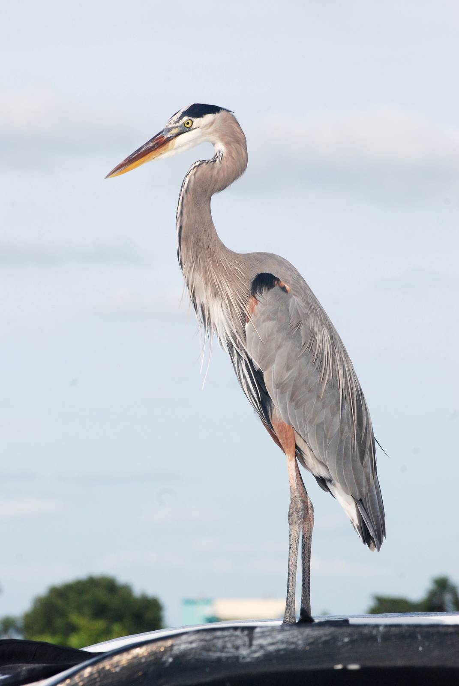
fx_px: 5578
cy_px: 343
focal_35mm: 292
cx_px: 230
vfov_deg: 7.0
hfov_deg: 4.7
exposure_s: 1/640
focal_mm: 195
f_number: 11
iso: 400
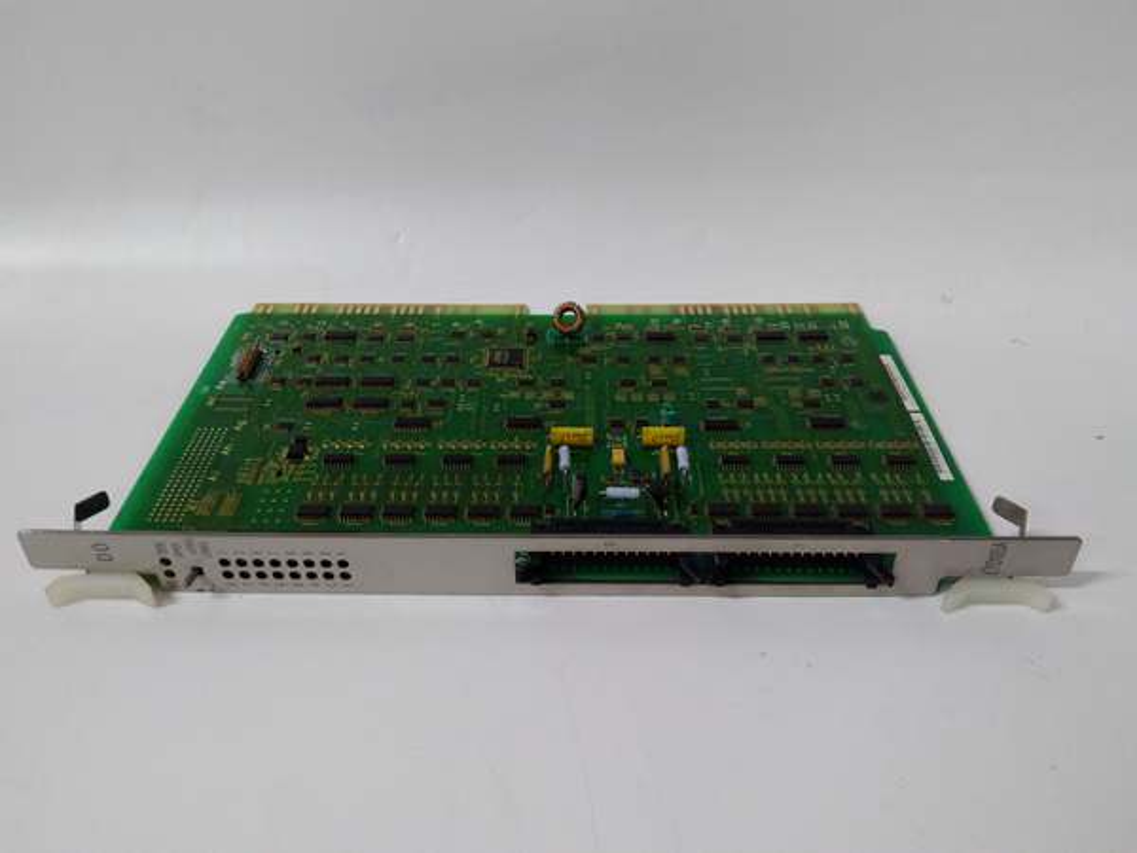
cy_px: 426
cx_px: 568
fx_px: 887
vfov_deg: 51.4
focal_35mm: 27
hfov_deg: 65.3
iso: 351
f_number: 2
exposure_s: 1/33
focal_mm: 3.79
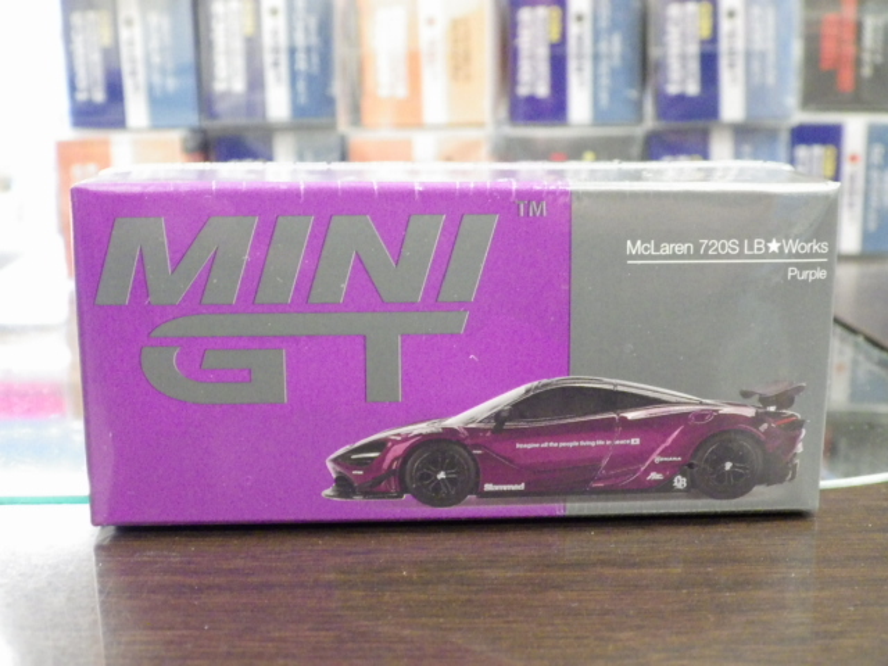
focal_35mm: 50
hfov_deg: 38.2
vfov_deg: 29.1
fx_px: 1283
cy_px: 333
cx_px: 444
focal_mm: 9
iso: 1600
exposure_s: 1/25
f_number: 3.8
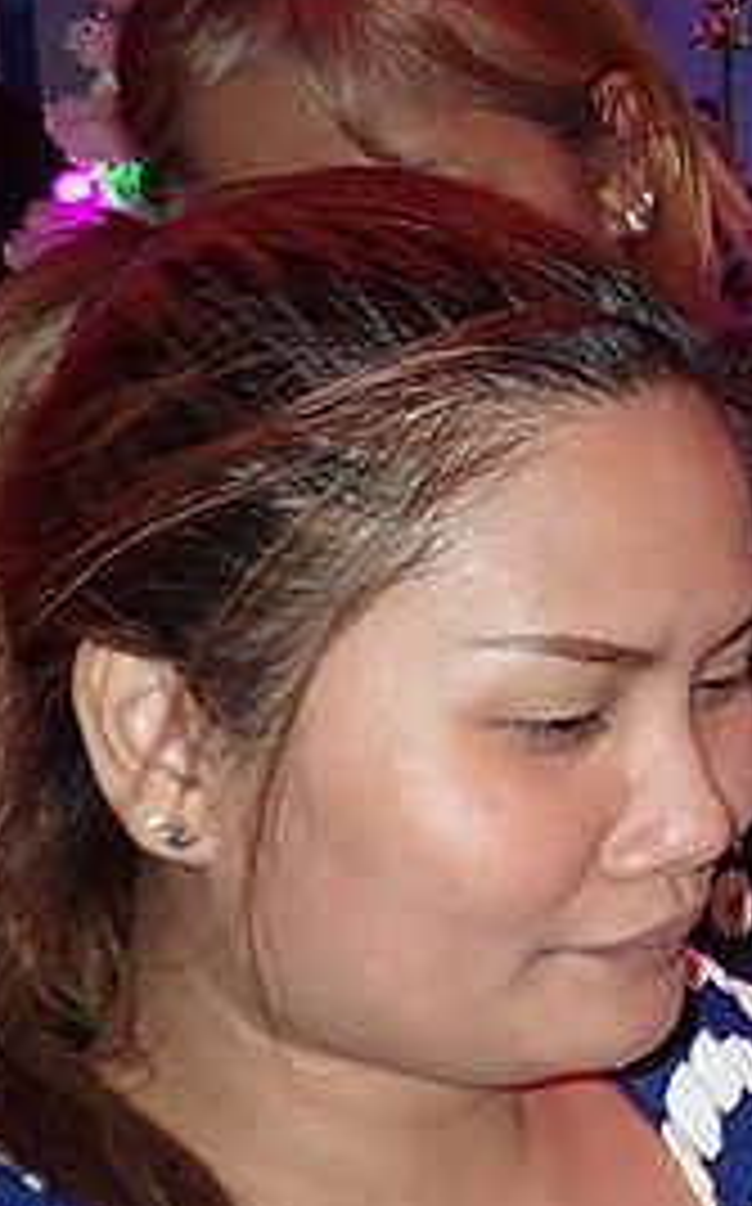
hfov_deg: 12.2
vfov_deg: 21.9
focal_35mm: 95
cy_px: 572
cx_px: 1481
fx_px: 3122
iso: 320
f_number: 2.3
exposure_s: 1/30
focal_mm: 5.5
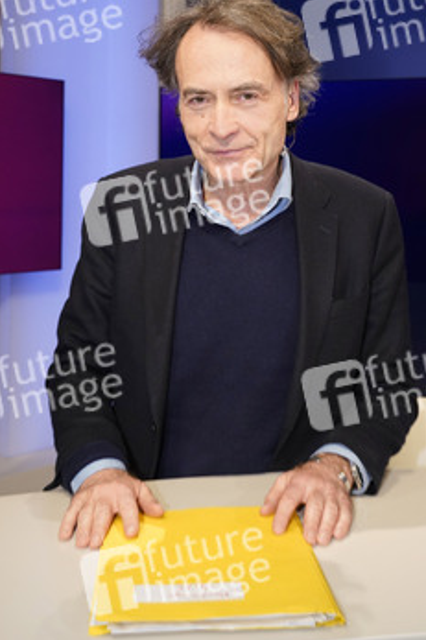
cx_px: 229
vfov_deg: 50.7
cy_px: 295
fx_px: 675
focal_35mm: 38
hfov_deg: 35.0
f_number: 5.6
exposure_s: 1/125
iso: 2000
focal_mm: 33
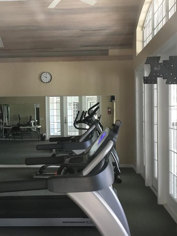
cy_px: 109
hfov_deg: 39.6
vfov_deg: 51.3
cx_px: 78
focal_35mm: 36
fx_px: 245
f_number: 2.4
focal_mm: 3.3
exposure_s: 1/30
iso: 80
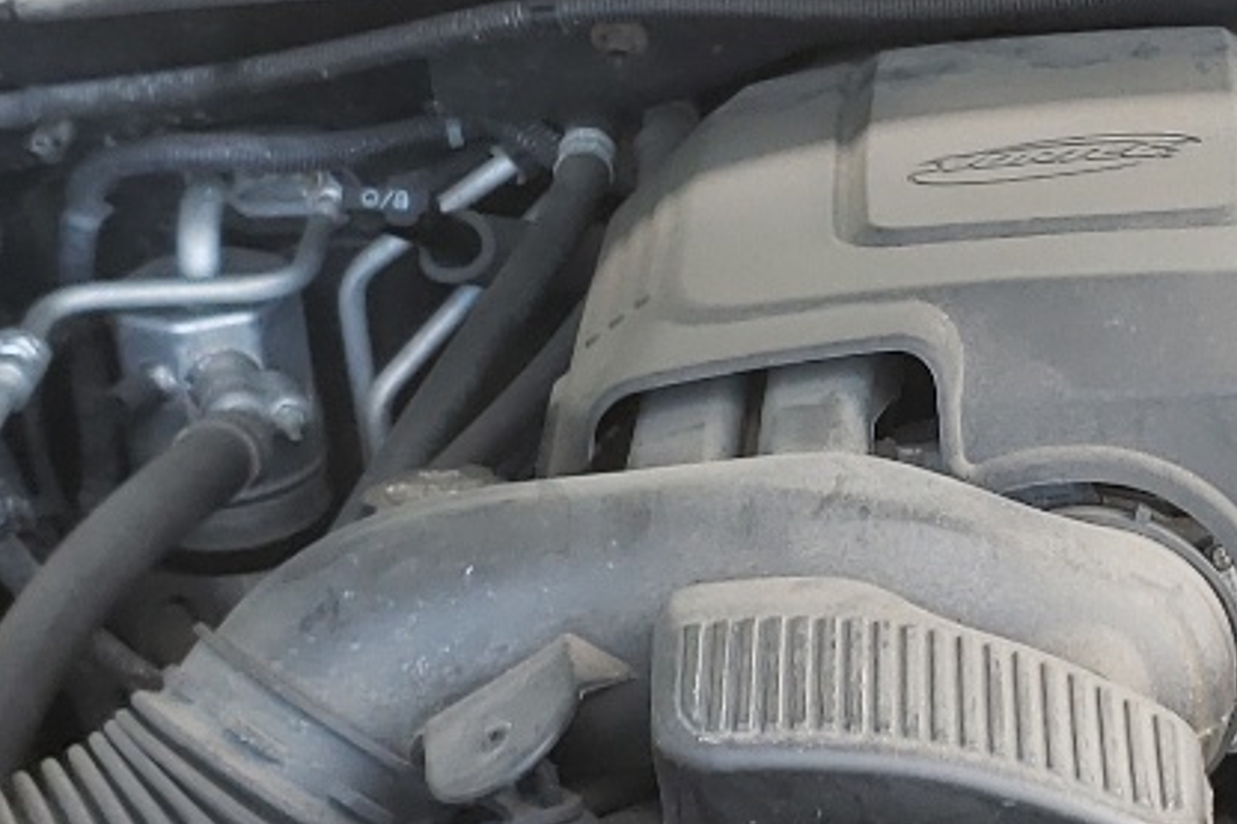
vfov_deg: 13.2
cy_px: 399
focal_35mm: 104
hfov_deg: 19.2
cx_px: 1163
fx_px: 3572
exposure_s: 1/120
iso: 62
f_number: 1.5
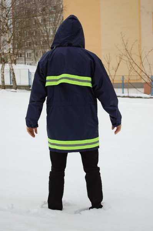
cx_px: 76
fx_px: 528
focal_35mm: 82
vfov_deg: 24.7
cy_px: 116
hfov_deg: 16.5
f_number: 5.6
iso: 200
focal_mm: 55
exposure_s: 1/125
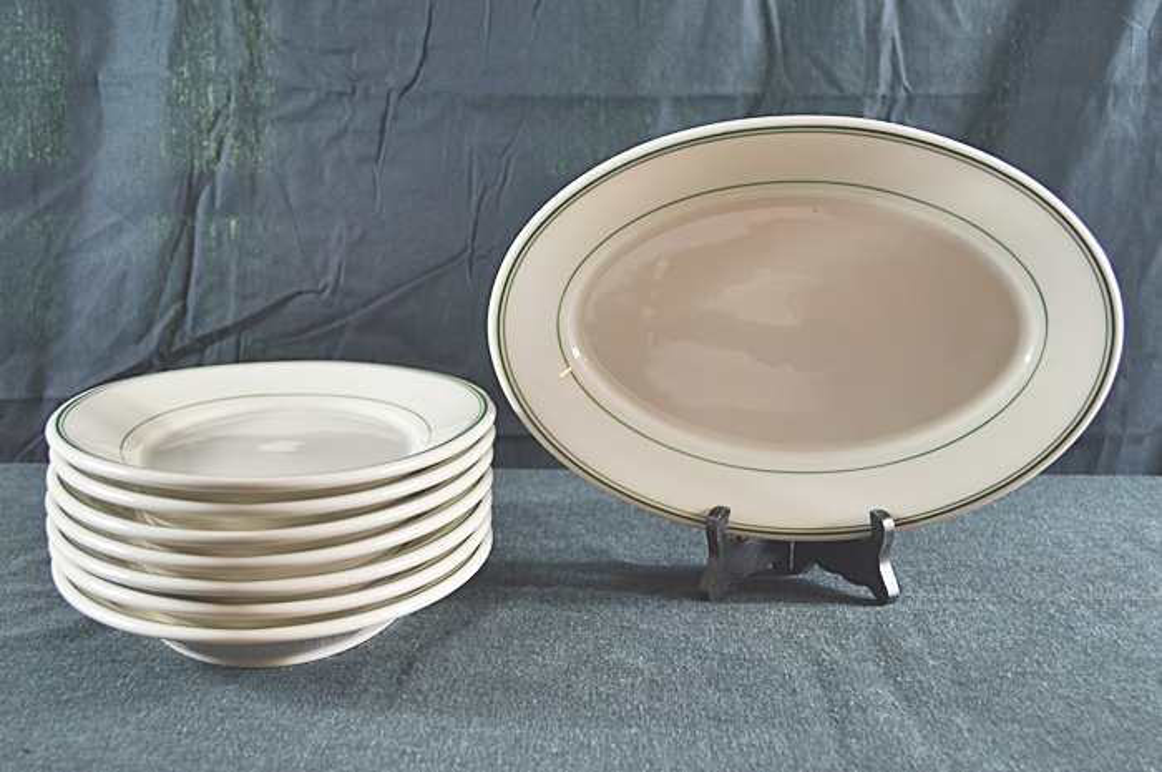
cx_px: 581
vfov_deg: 28.0
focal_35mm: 48
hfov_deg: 41.2
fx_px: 1548
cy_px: 386
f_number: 4.8
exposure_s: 1/20
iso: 400
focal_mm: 32
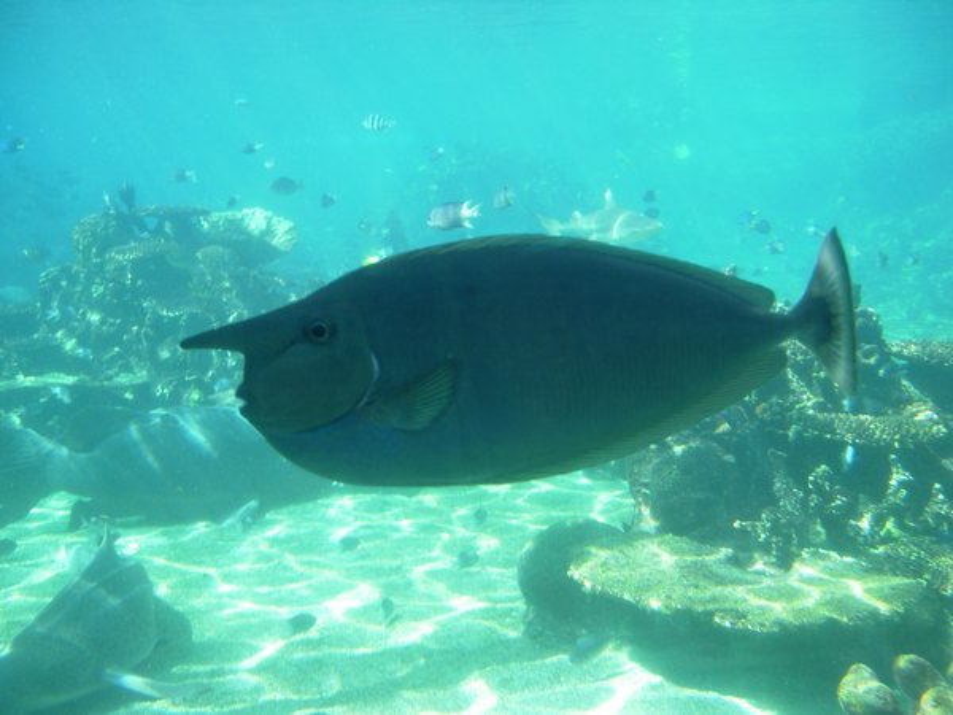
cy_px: 358
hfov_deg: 49.0
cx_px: 476
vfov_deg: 37.7
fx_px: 1046
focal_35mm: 38
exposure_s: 1/104
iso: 79
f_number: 2.8
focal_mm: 7.8
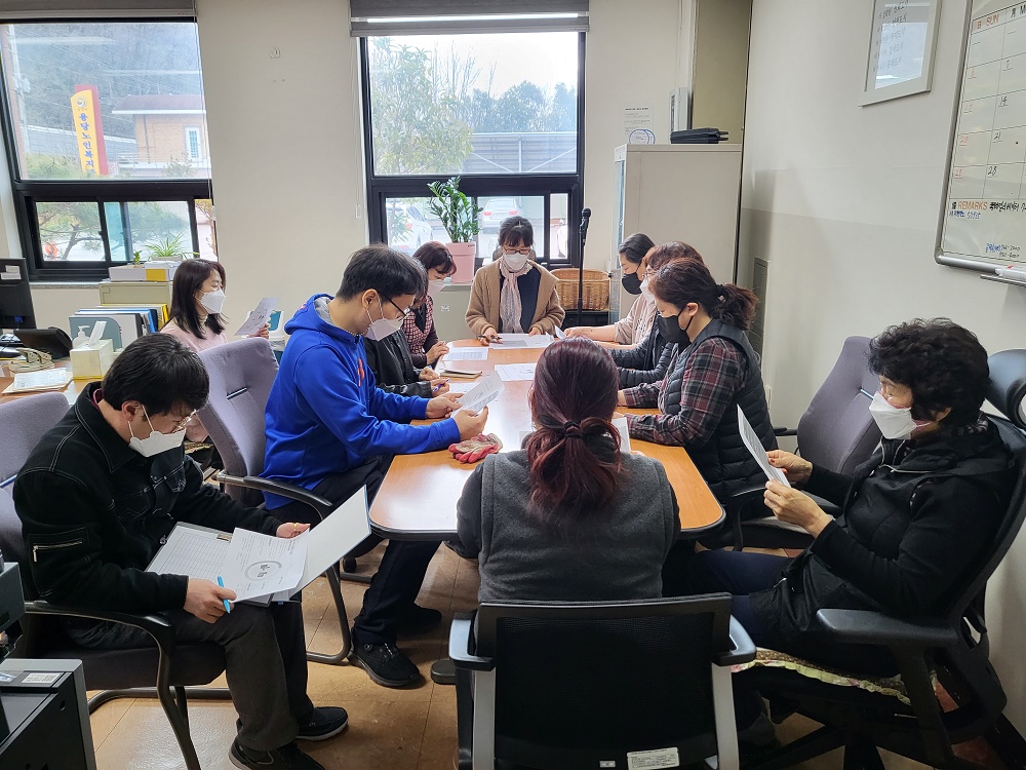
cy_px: 385
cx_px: 513
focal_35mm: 26
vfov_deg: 53.1
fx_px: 771
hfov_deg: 67.3
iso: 100
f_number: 1.8
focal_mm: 4.25
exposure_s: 1/120
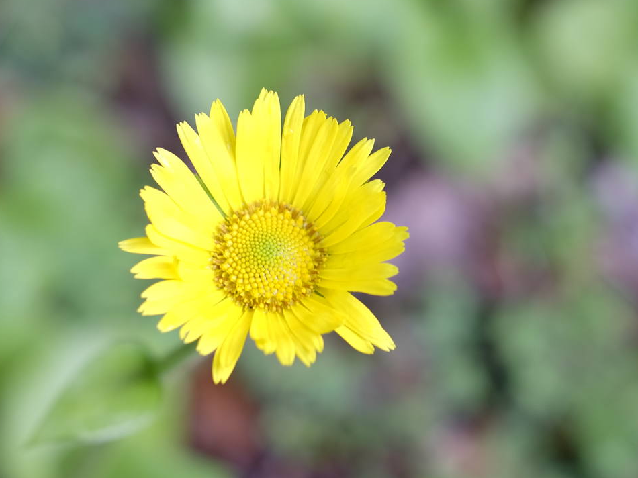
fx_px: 1898
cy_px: 146
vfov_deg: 14.3
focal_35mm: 103
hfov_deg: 19.0
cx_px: 432
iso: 200
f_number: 3.2
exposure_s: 1/70
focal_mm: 35
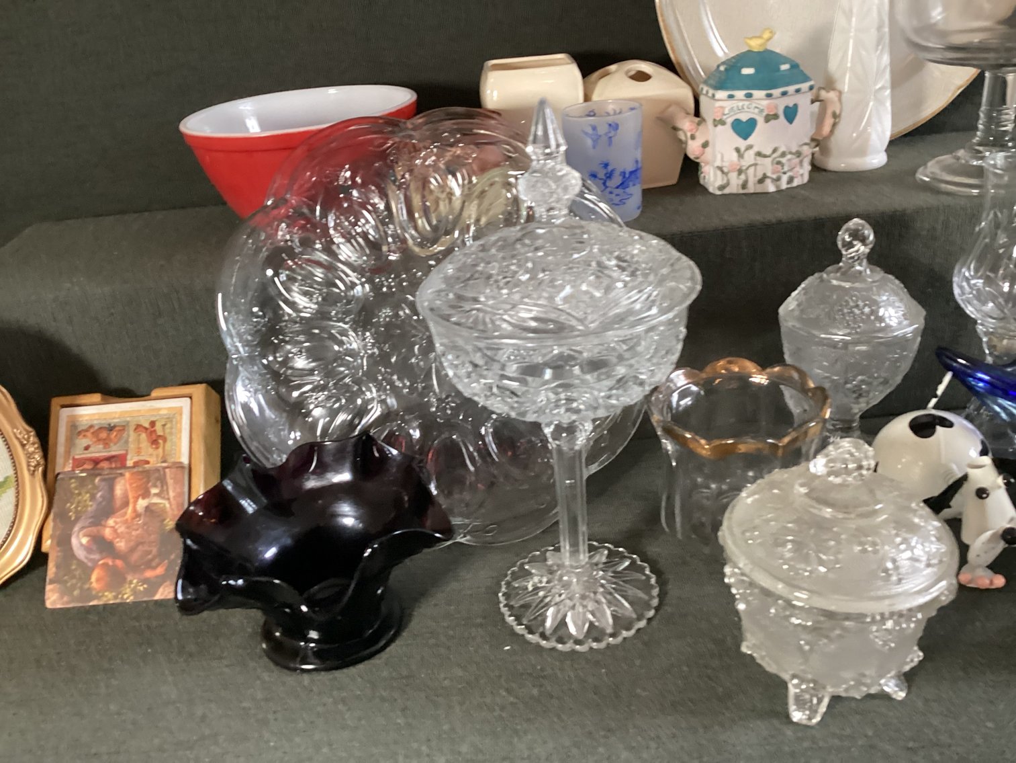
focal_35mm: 31
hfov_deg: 58.3
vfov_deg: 45.4
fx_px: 910
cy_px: 382
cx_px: 508
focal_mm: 3.3
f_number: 2.4
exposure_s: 1/60
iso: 320
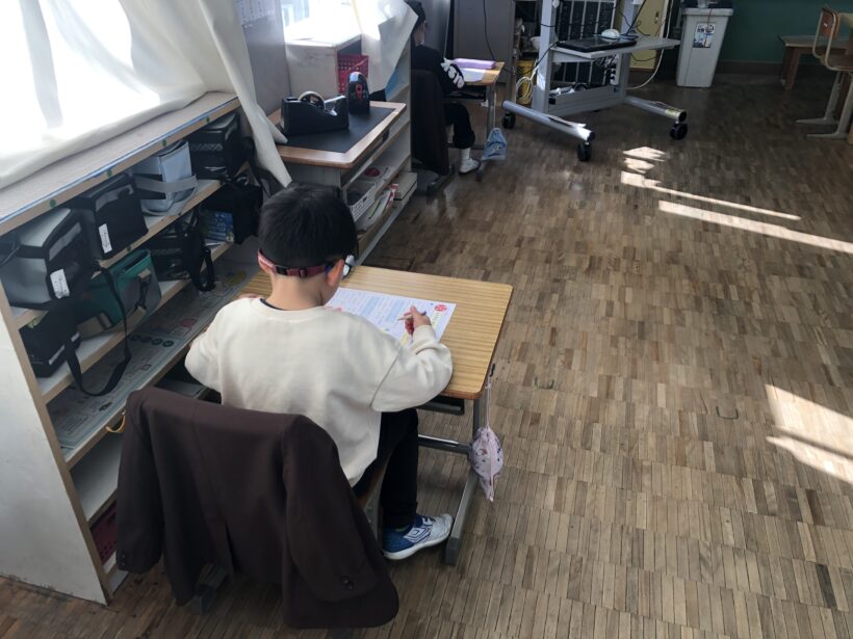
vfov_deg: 49.7
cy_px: 320
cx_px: 426
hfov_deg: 63.4
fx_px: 690
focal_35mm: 28
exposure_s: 1/120
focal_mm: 3.99
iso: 32
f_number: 1.8
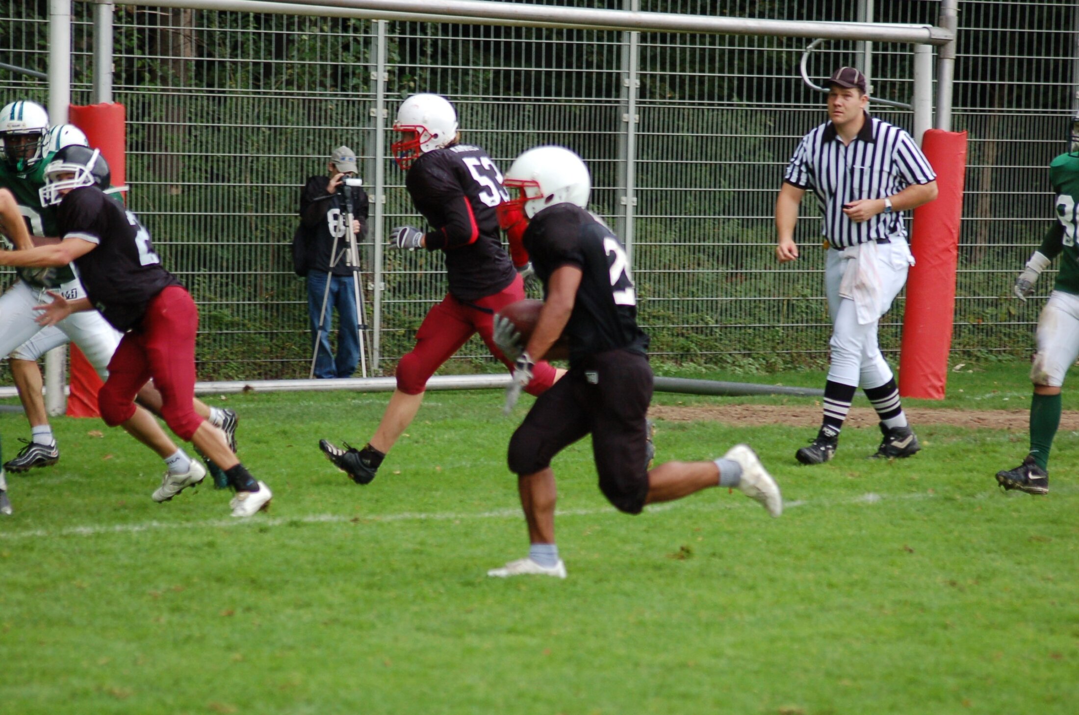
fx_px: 6058
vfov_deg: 6.8
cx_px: 540
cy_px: 358
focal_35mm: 202
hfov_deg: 10.2
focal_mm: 135
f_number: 4.5
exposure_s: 1/500
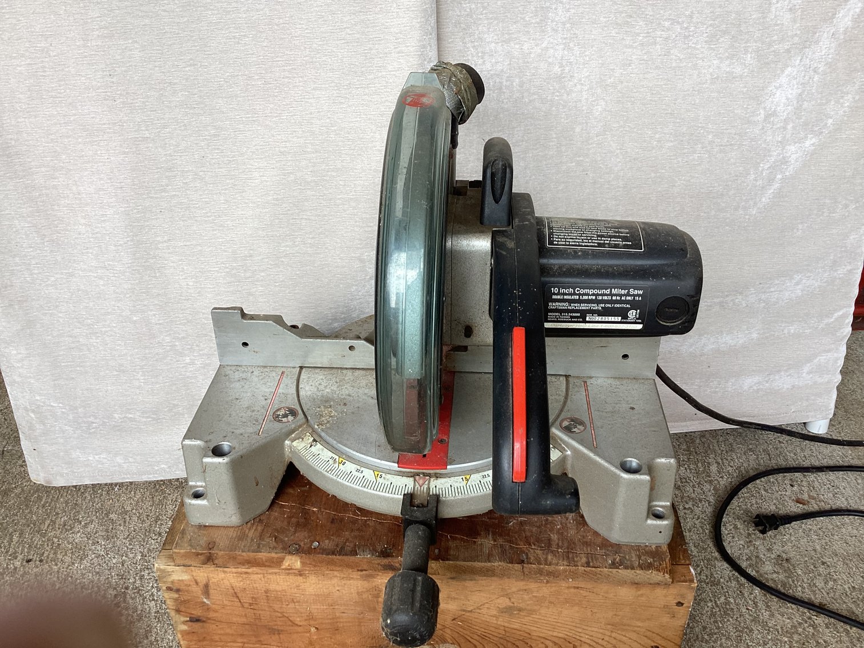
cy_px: 324
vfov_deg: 45.4
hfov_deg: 58.3
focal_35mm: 31
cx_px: 432
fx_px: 774
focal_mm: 3.3
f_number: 2.4
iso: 25
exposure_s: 1/150
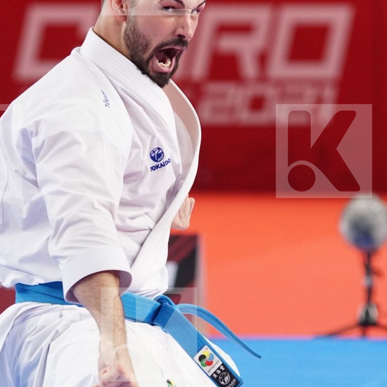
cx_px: 149
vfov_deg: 3.8
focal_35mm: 459
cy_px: 151
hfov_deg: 3.8
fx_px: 5806
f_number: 3.2
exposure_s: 1/400
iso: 1250
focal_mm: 150
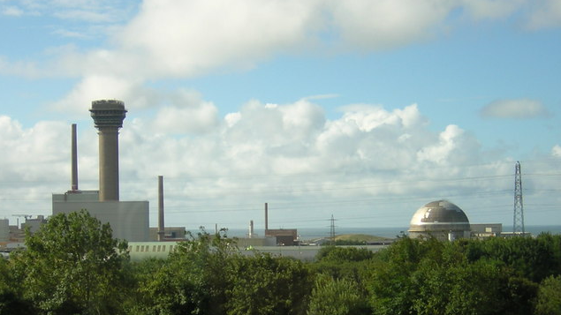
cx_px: 279
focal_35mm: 89
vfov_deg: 13.6
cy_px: 203
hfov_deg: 23.9
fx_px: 1324
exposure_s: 1/233
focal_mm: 10.6
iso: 100
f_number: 4
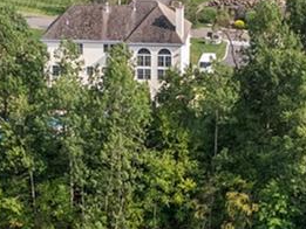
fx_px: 1663
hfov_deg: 10.5
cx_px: 141
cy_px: 490
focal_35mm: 188
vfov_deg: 7.5
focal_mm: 12.29
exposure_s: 1/1000
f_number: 2.8
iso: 100
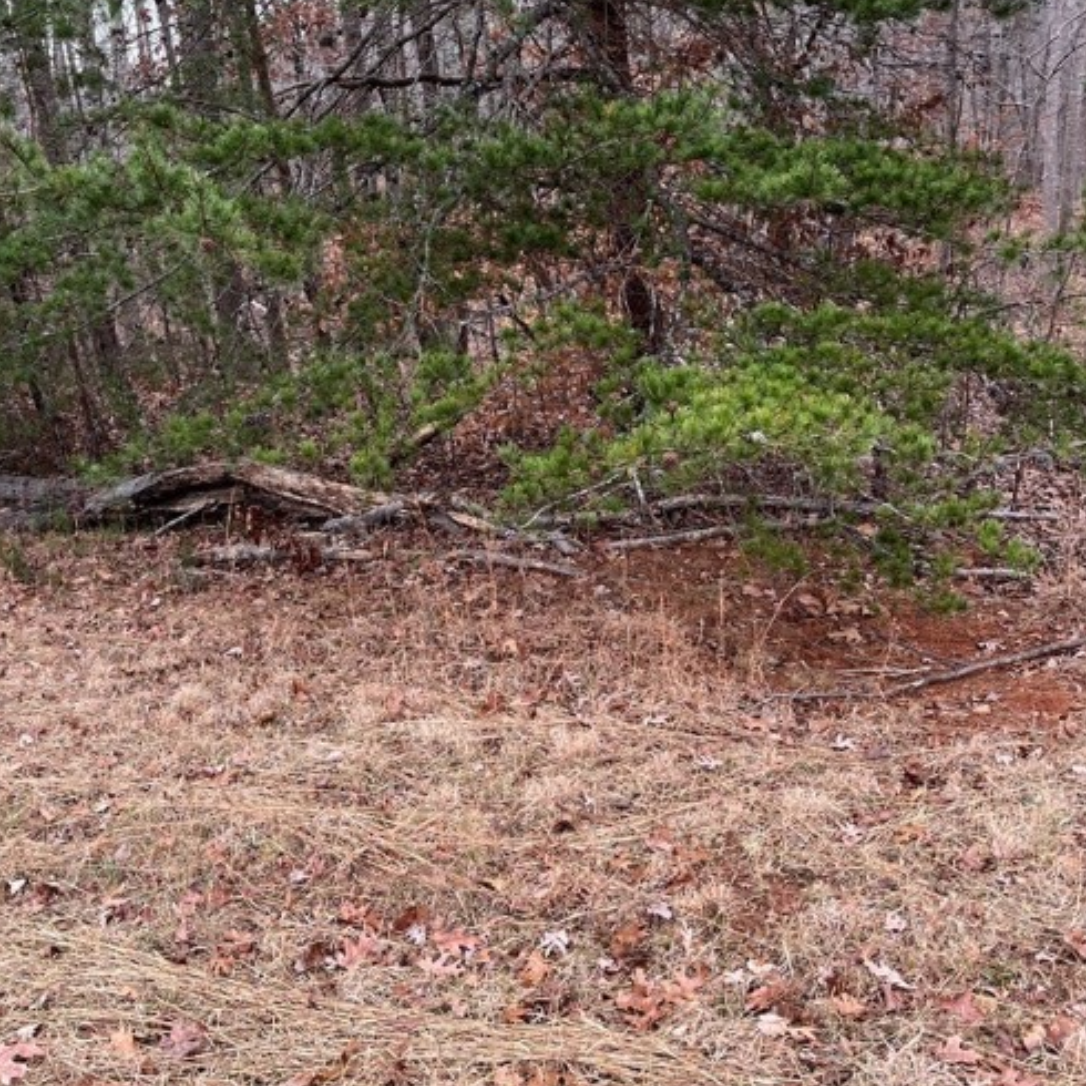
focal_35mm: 36
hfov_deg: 45.9
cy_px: 470
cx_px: 454
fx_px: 1278
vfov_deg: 45.9
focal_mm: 5.1
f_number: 1.6
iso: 40
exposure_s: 1/158
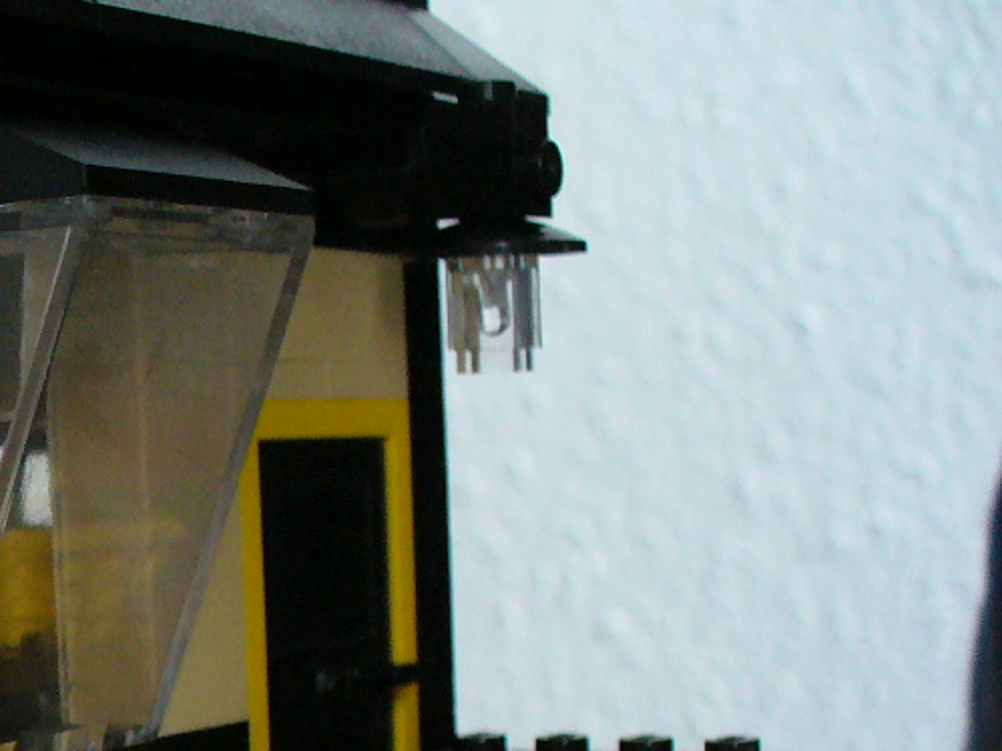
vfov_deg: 15.2
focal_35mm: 95
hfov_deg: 19.3
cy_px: 811
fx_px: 2749
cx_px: -239
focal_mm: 6.1
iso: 200
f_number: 2.8
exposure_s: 1/10
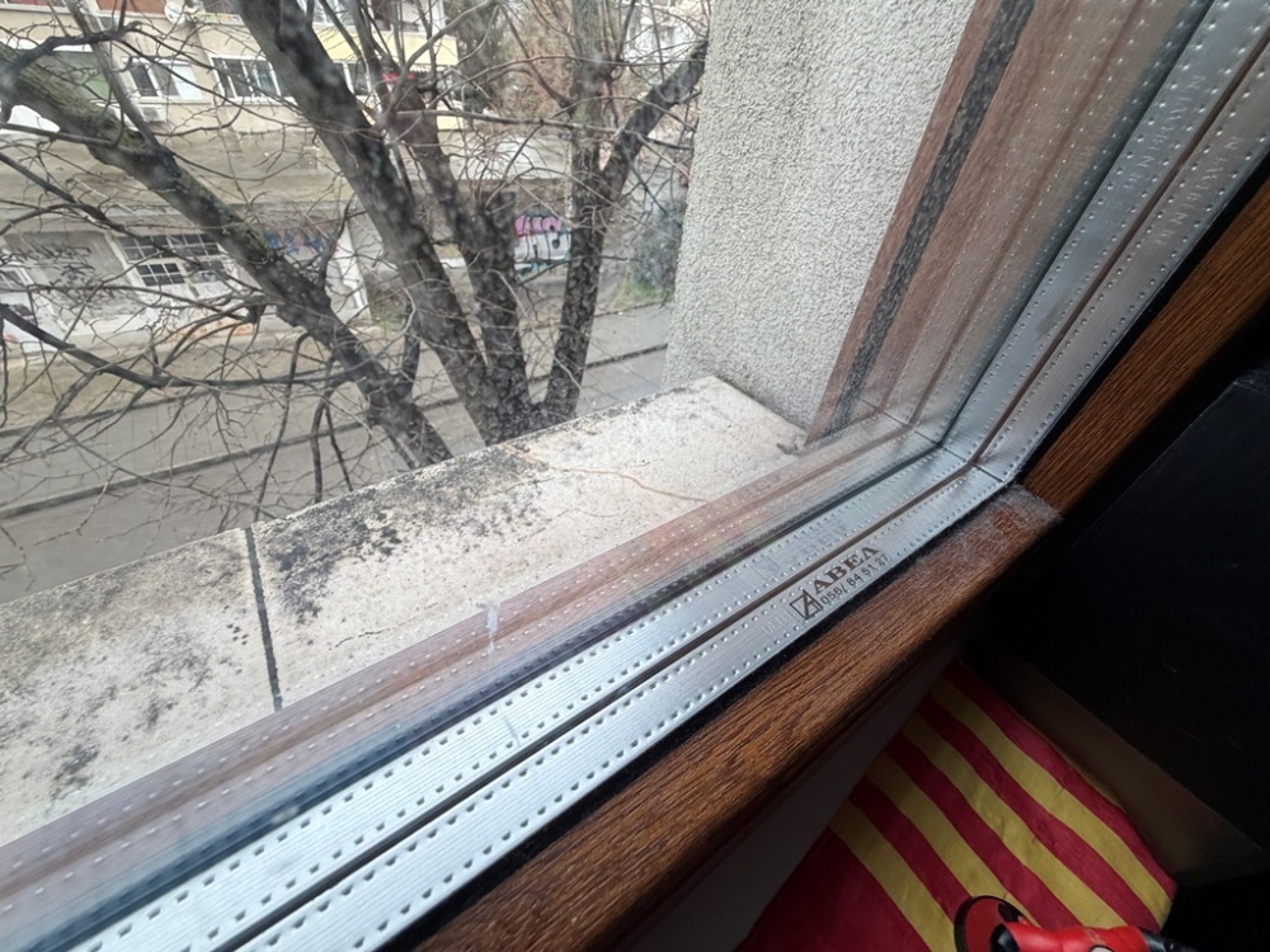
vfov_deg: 85.7
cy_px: 476
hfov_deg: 102.1
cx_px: 635
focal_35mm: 14
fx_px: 514
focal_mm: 2.22
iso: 160
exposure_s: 1/121
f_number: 2.2
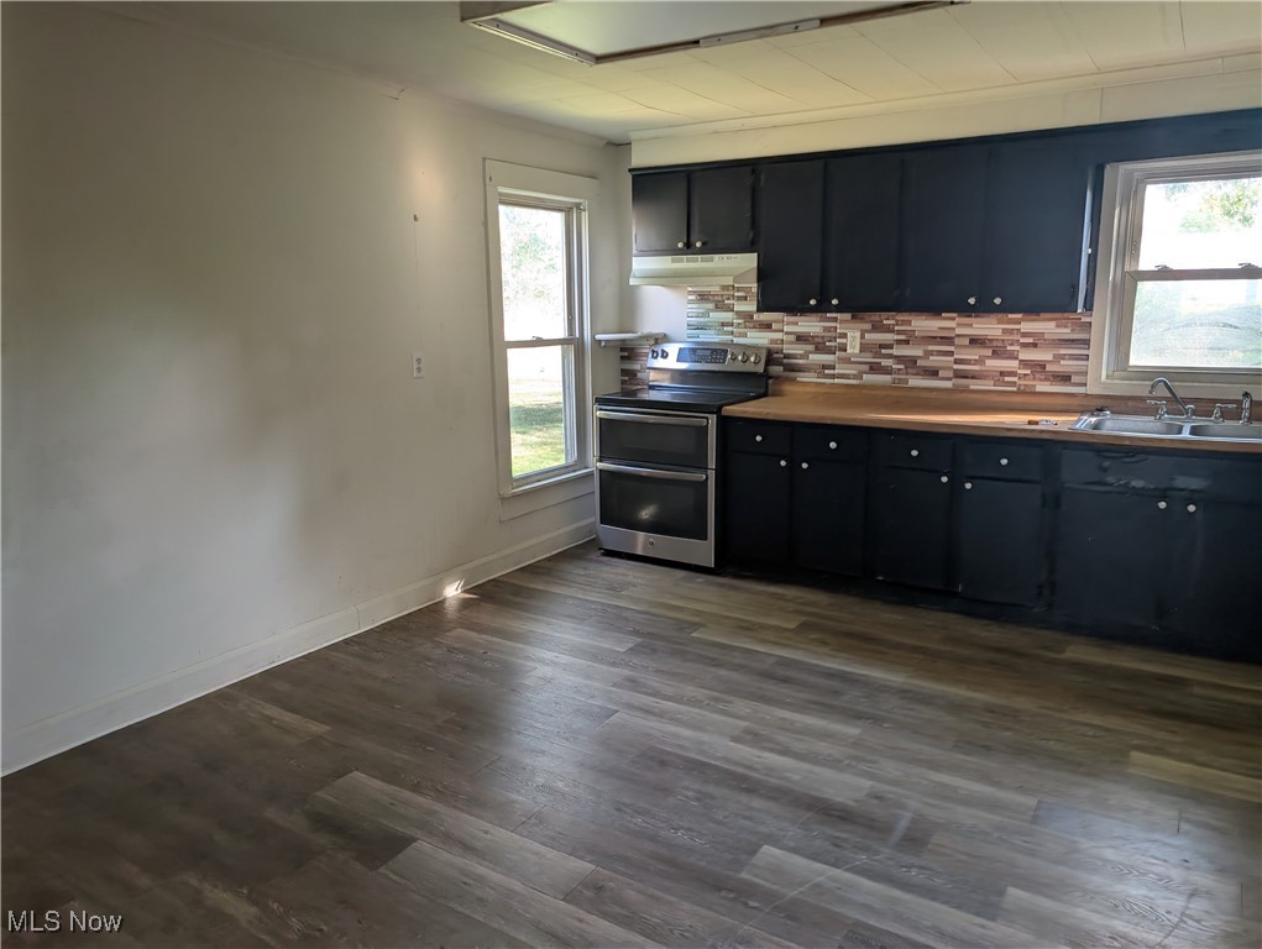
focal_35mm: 24
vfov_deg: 56.9
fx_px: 876
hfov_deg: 71.5
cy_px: 474
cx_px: 631
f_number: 1.68
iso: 91
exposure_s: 1/91.6
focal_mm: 6.9
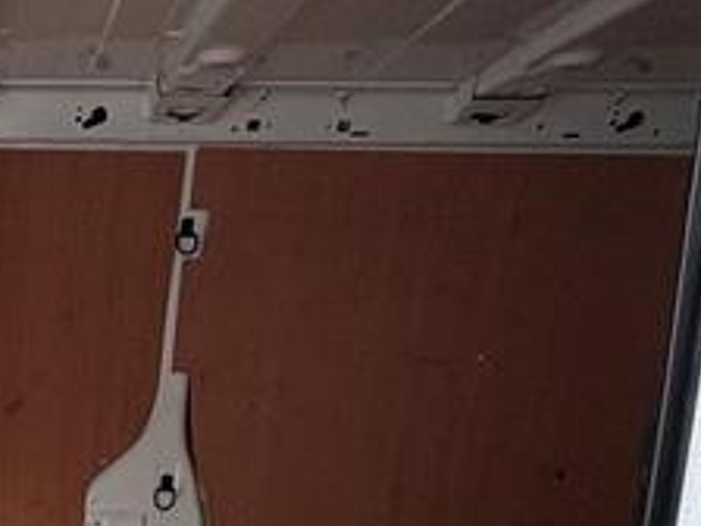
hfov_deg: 30.2
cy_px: 751
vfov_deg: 22.3
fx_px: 1134
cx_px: -97
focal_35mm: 56
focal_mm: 2.22
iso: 125
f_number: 2.2
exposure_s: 1/116
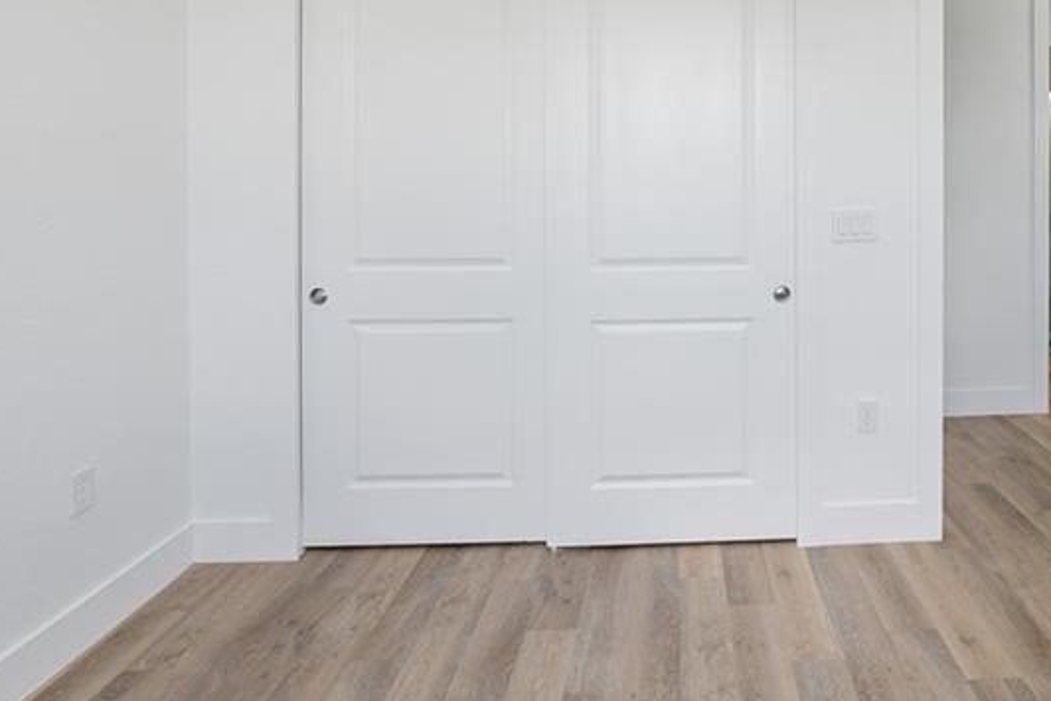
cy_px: 212
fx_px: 730
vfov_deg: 50.0
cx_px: 717
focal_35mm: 25
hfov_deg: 69.1
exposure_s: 1/50
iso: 100
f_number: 2.8
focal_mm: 13
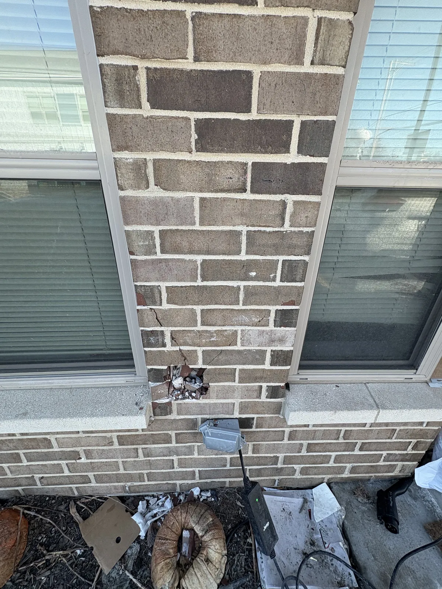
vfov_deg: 102.1
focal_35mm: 14
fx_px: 238
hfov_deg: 85.7
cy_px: 294
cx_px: 221
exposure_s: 1/194
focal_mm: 2.22
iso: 40
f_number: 2.2
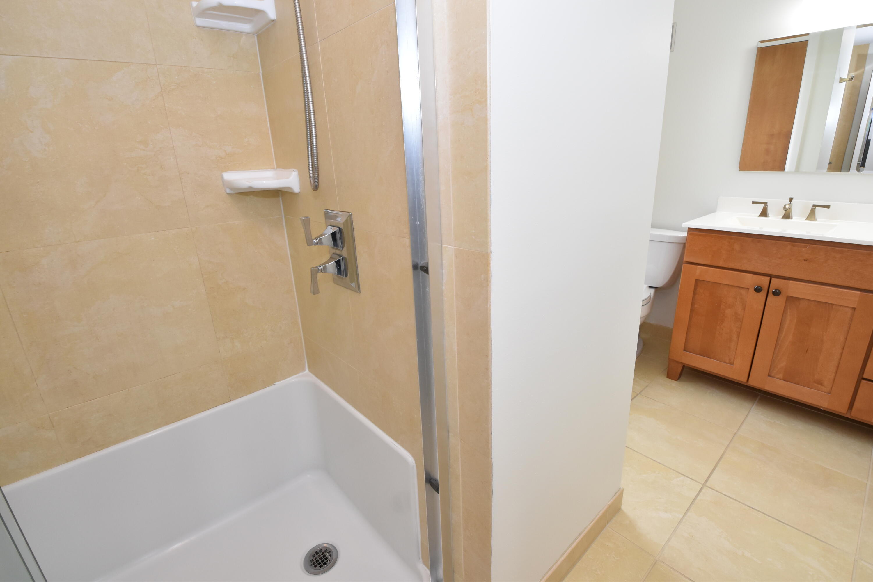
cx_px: 436
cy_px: 291
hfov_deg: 95.0
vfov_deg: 72.1
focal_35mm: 16
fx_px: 400
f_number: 7.1
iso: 800
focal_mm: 11
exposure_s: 1/60
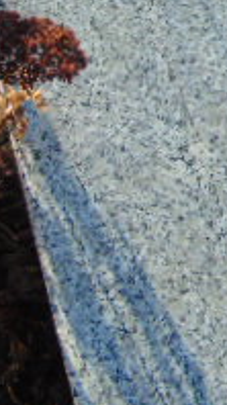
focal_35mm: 88
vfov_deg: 23.3
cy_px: 10
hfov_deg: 12.9
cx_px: 352
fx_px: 944
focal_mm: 4.5
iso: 80
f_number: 3
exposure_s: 1/400
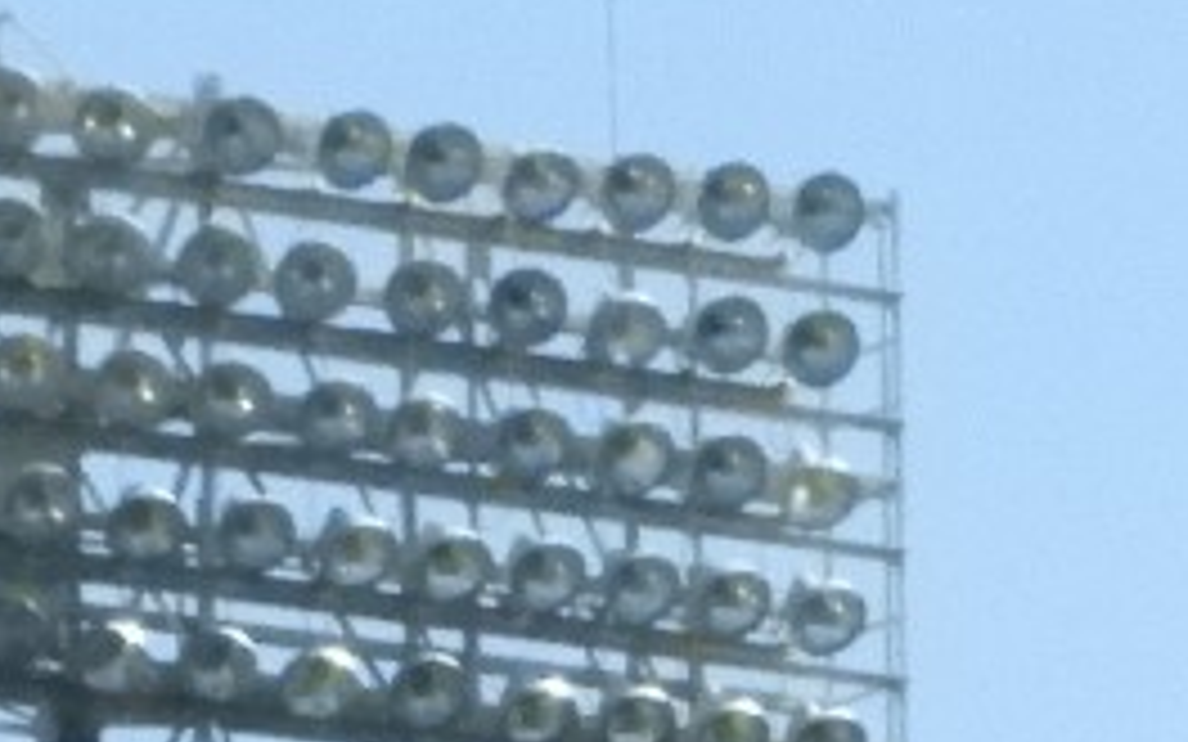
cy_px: 2186
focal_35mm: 722
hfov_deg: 2.9
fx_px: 23376
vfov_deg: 1.8
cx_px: 1570
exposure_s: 1/3200
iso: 1600
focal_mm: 22.4
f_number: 8
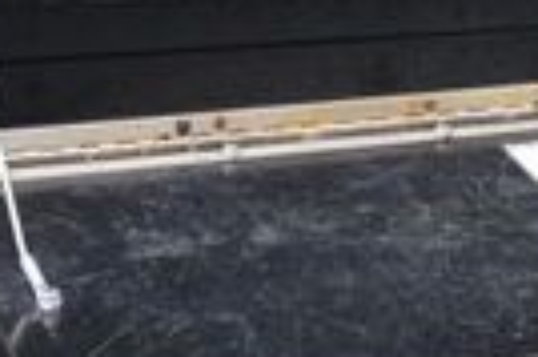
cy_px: 102
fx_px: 2358
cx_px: 847
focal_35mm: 158
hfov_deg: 12.3
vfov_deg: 8.7
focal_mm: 22
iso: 2000
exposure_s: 1/60
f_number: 3.5
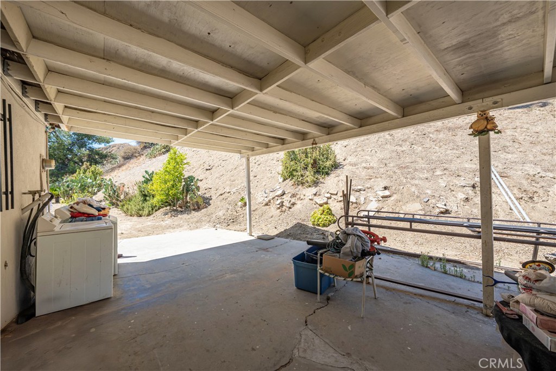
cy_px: 186
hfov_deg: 104.2
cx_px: 278
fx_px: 216
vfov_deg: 81.2
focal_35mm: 14
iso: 125
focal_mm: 14
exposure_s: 1/500
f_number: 4.5
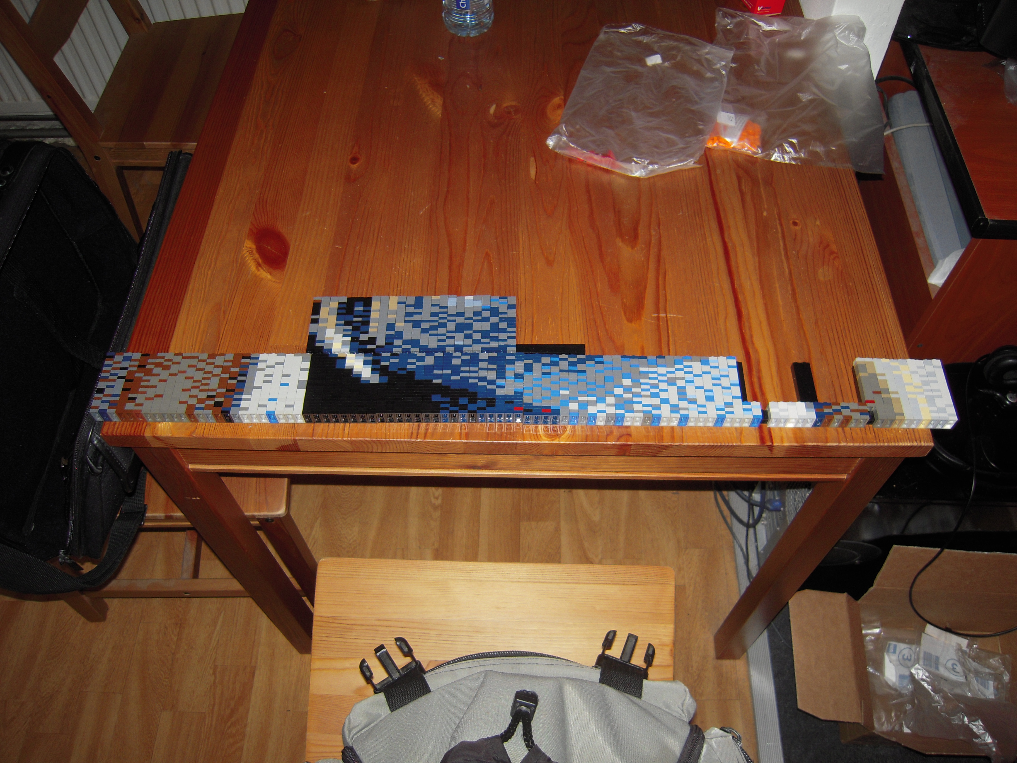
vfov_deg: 49.7
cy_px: 382
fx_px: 823
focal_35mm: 28
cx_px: 508
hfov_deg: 63.4
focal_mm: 5
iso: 100
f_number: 2.7
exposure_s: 1/20
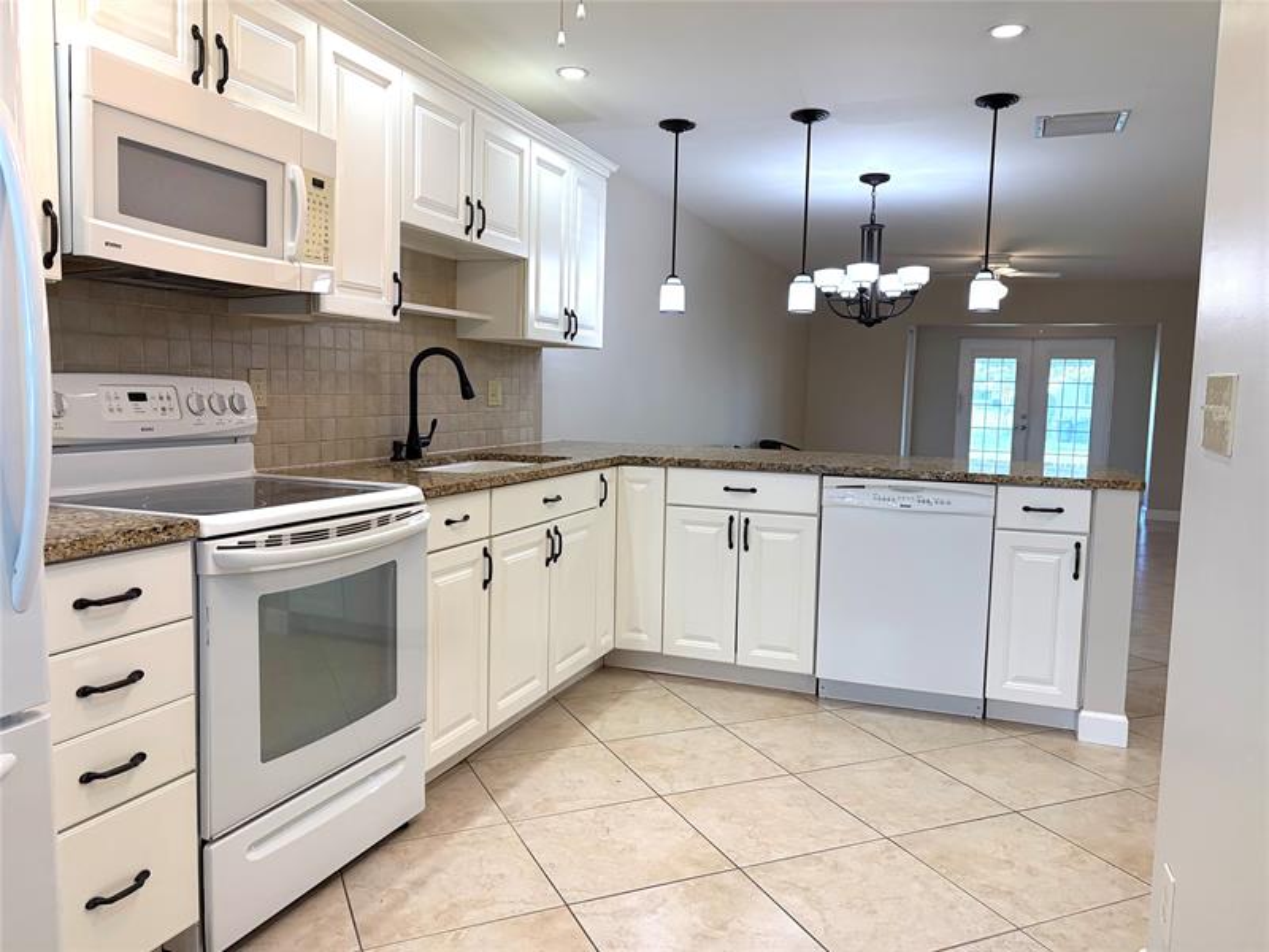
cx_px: 634
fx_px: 953
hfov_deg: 67.3
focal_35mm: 26
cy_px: 476
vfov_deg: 53.1
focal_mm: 5.96
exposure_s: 1/202
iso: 125
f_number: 1.6
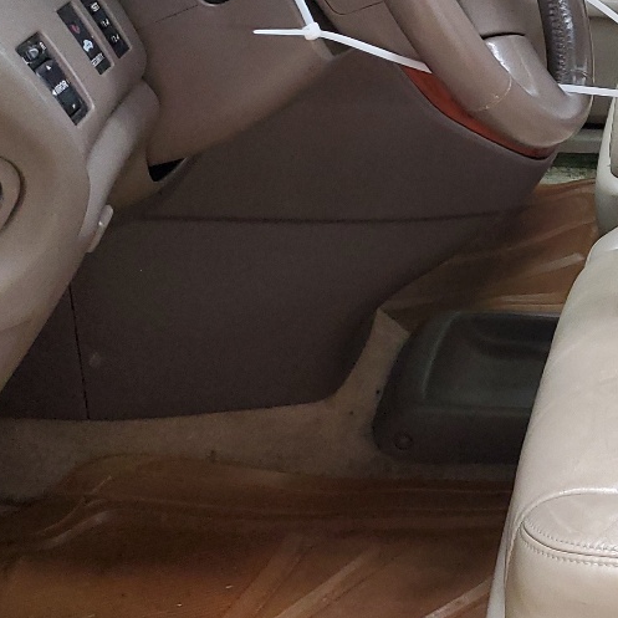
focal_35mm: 74
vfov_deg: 23.1
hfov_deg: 21.8
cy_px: 149
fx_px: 1495
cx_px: 719
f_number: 1.5
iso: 173
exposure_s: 1/60.2
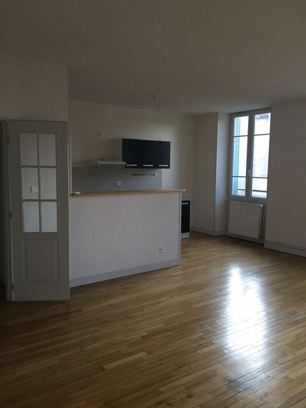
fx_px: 342
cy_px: 204
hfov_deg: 48.2
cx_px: 153
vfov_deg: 61.7
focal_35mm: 29
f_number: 2.2
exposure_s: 1/33
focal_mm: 4.15
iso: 32
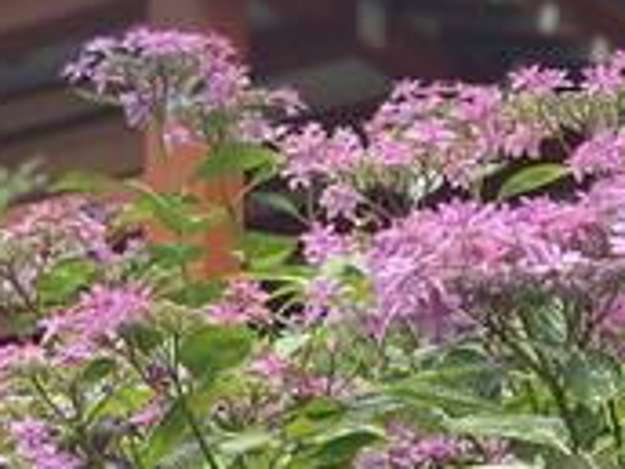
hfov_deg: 10.2
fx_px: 3485
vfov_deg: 7.7
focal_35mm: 193
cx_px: 618
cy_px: 425
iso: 20
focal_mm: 6
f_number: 2
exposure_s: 1/527
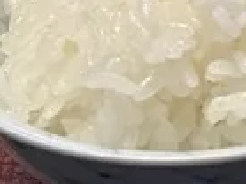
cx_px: 696
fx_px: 2514
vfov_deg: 4.1
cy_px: -234
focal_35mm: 354
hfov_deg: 5.3
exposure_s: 1/50
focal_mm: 6.76
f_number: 1.78
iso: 125
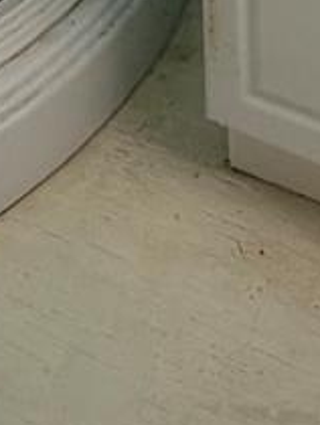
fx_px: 984
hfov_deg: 18.1
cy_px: -550
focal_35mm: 80
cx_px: 300
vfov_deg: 15.5
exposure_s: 1/121
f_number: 2.2
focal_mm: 2.22
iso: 160
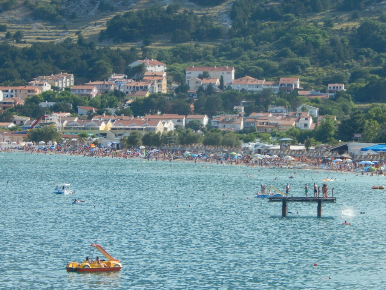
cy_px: 145
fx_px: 2308
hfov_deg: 9.6
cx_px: 193
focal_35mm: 207
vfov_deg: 7.2
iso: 125
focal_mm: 37.1
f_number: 5.4
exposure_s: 1/400
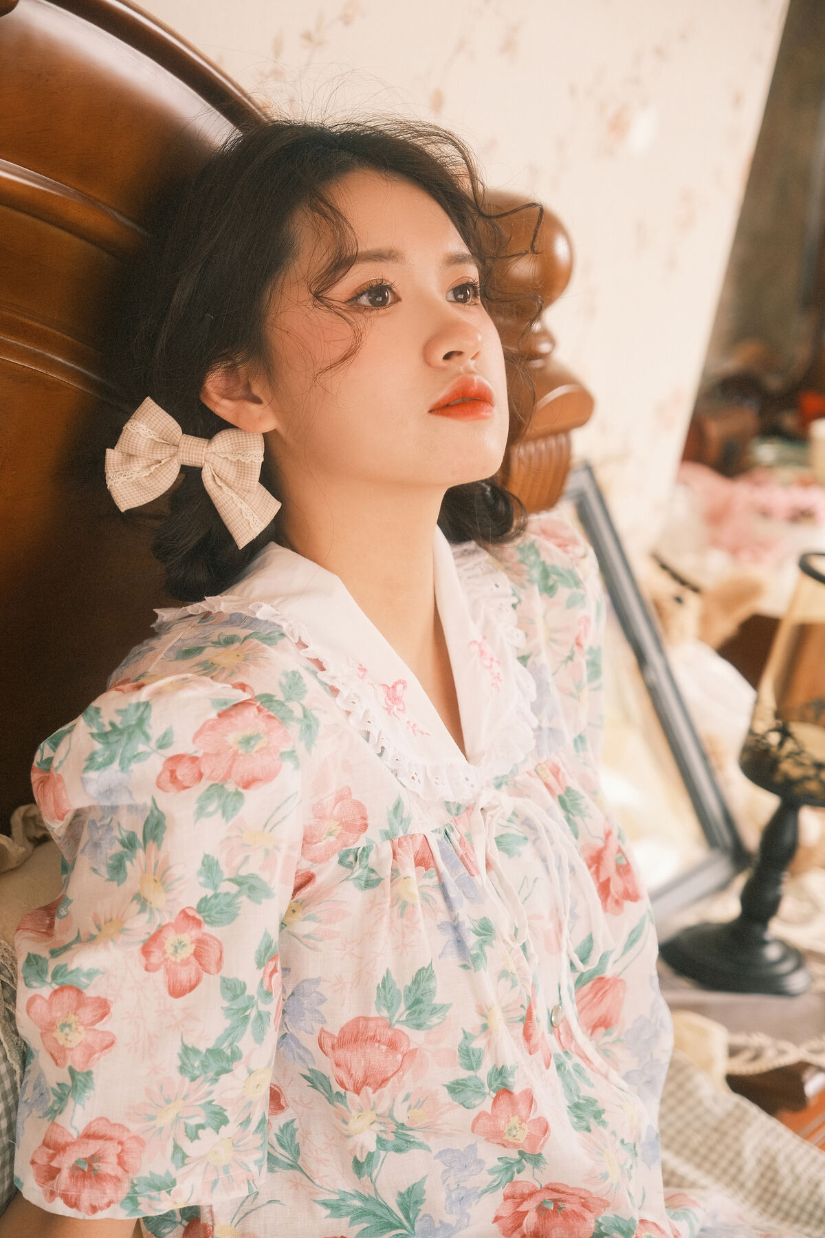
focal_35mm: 73
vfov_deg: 27.7
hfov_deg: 18.7
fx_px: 2509
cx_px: 412
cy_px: 619
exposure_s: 1/125
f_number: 2.8
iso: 320
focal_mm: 48.5
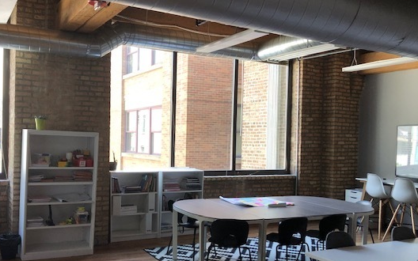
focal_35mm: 36
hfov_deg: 53.6
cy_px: 152
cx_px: 167
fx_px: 410
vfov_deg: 35.3
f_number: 1.8
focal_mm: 3.99
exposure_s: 1/40
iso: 25
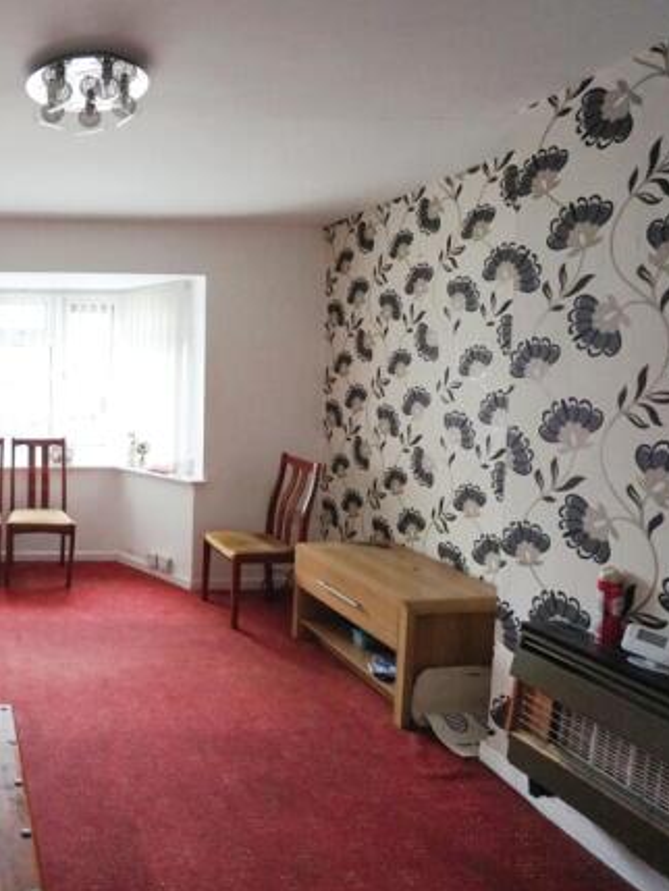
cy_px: 452
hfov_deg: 50.5
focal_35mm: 22
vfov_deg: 76.4
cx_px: 14
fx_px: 567
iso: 1000
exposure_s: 1/160
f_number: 4
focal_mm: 10
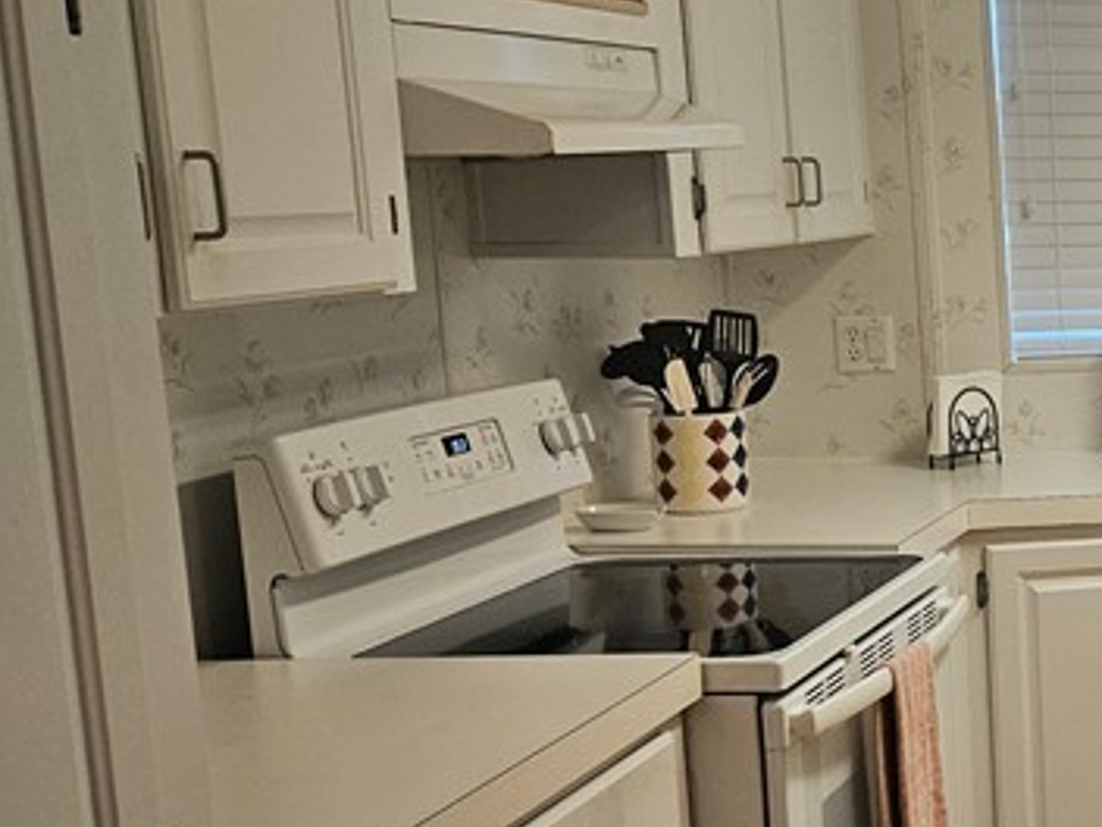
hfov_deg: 25.0
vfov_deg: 21.9
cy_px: 520
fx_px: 2133
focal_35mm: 67
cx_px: 1446
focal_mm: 5.4
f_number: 1.8
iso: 200
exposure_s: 1/120
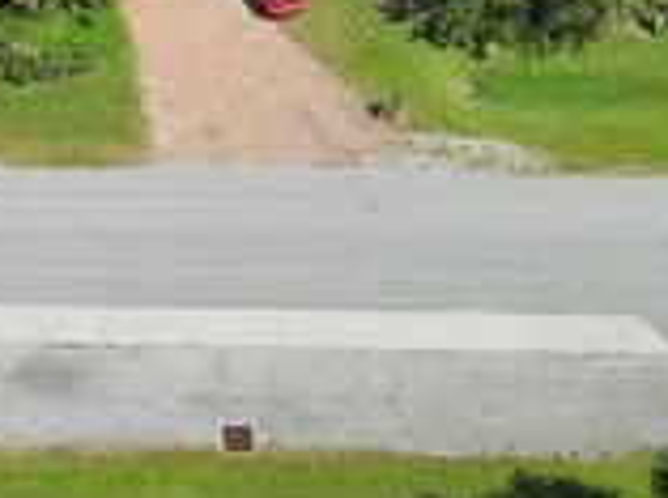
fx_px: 1598
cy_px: -181
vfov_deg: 16.6
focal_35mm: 83
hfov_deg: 23.1
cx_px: 81
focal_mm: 4.73
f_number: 2.2
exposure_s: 1/100
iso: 100
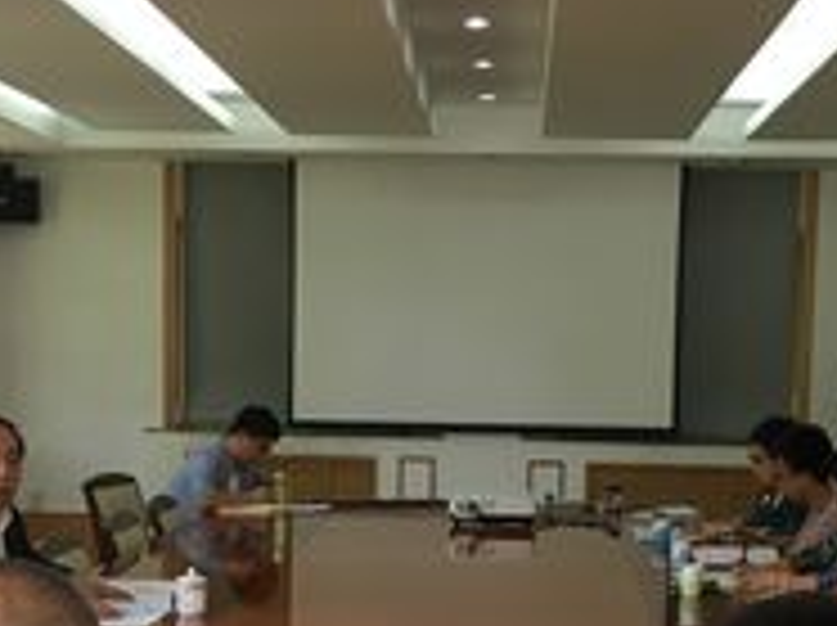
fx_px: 1884
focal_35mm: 78
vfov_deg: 18.5
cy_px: 583
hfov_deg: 25.1
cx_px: 432
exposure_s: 1/33
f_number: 2.2
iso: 40
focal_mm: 4.15
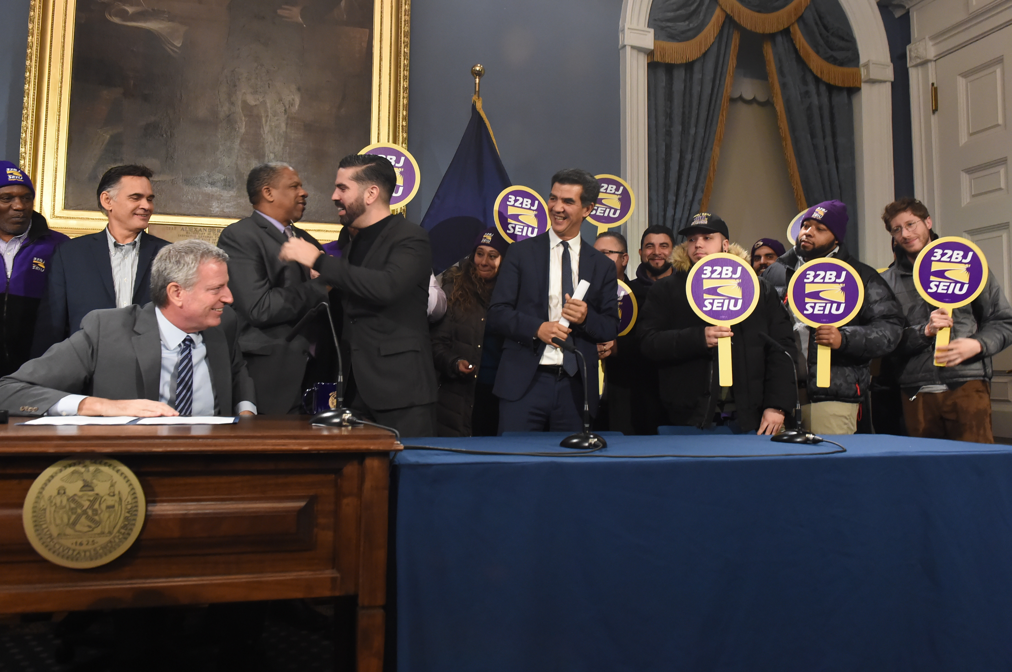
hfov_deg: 65.5
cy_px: 336
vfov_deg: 46.3
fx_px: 786
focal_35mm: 28
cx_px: 506
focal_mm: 28
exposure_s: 1/100
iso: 6400
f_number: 5
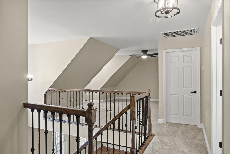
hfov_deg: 73.7
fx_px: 153
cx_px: 115
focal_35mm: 24
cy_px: 77
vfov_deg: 53.1
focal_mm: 16
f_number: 7.1
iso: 400
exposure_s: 1/3
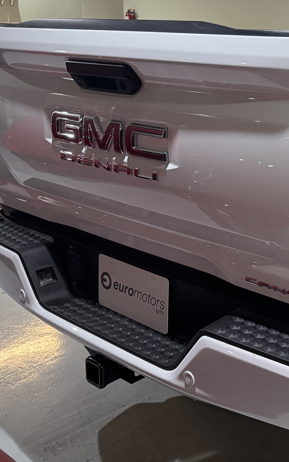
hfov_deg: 24.4
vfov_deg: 41.2
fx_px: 605
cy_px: 145
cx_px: 344
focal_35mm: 48
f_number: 1.78
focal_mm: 6.76
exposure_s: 1/60
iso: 400
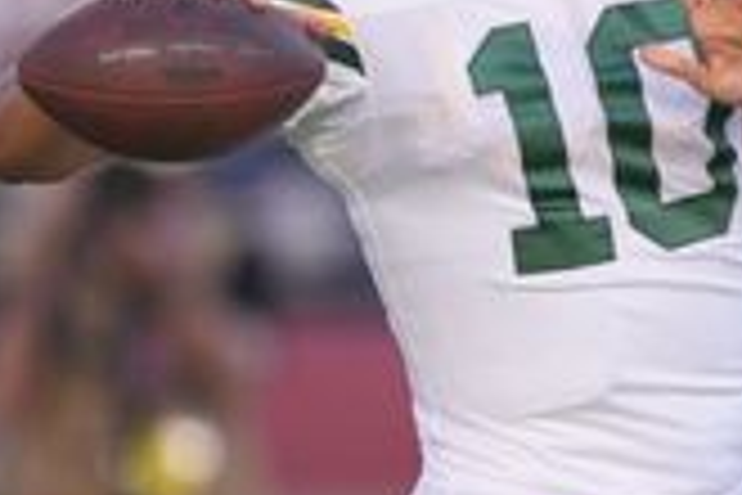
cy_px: 2
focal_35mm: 971
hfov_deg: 2.1
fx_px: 20012
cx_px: 778
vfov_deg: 1.4
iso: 400
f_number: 2.8
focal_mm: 400
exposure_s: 1/1600
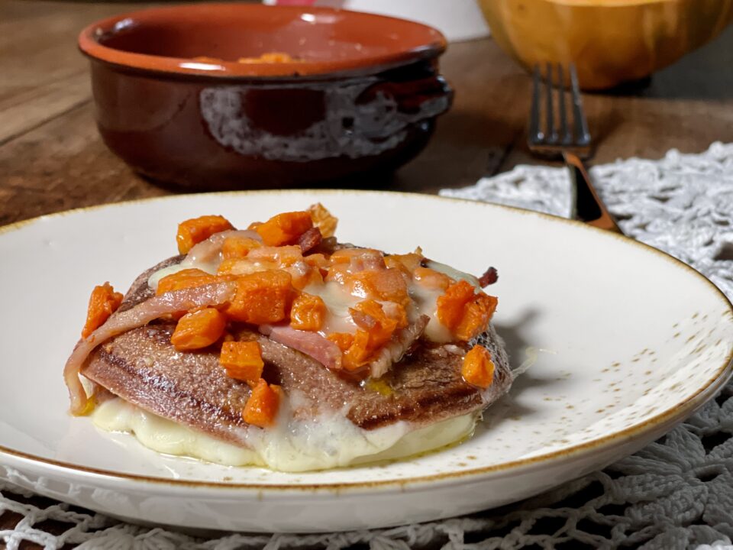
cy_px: 275
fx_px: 1355
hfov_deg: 30.3
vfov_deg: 22.9
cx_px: 366
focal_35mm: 64
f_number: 2.2
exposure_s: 1/121
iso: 200
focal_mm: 7.5
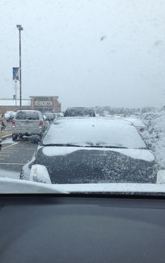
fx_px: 359
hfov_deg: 25.7
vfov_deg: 40.2
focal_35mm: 50
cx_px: 53
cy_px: 148
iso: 50
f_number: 2.4
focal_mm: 4.28
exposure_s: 1/406
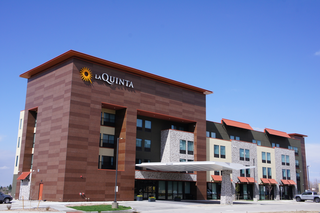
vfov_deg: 33.0
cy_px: 106
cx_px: 160
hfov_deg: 48.0
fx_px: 360
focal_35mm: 40
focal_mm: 27
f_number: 13
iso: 200
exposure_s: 1/250
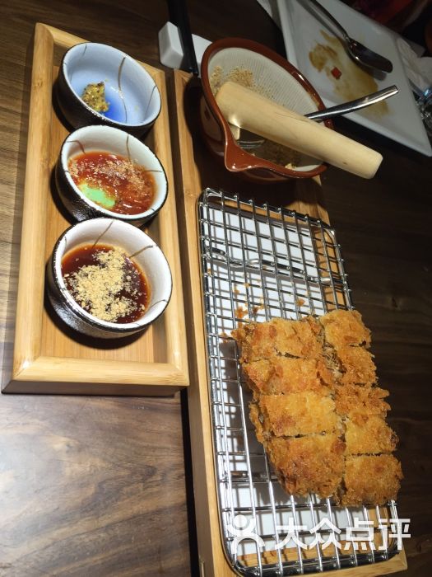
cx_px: 216
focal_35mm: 29
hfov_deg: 48.2
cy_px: 288
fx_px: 483
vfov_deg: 61.7
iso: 50
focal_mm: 4.15
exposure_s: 1/100
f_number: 2.2
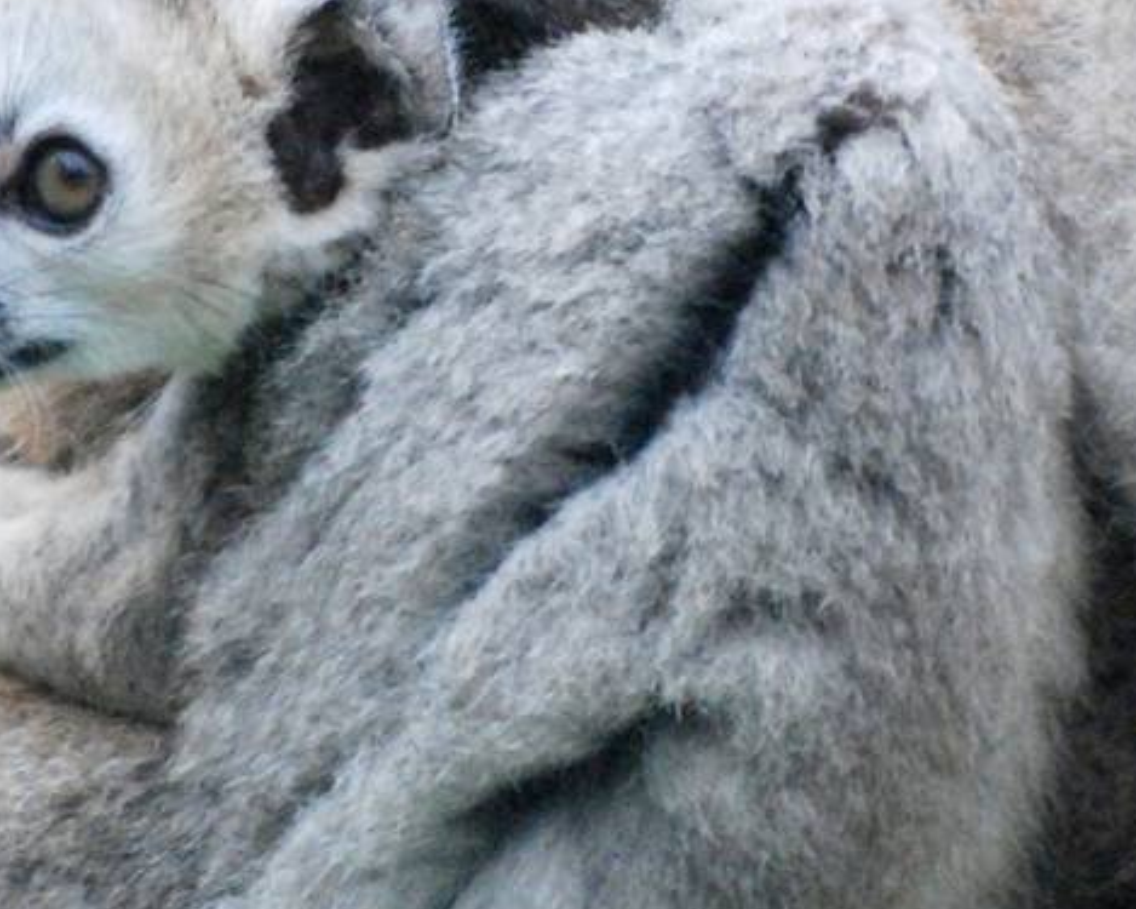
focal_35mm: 1443
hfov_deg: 1.3
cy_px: 287
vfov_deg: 1.1
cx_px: 514
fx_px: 48505
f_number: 5.6
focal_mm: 300
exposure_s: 1/800
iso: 1600
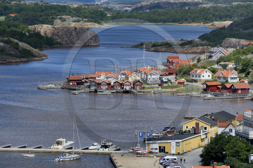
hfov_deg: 10.3
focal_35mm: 200
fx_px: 1405
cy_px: 84
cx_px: 126
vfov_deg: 6.9
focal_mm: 200
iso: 200
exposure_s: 1/400
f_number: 11
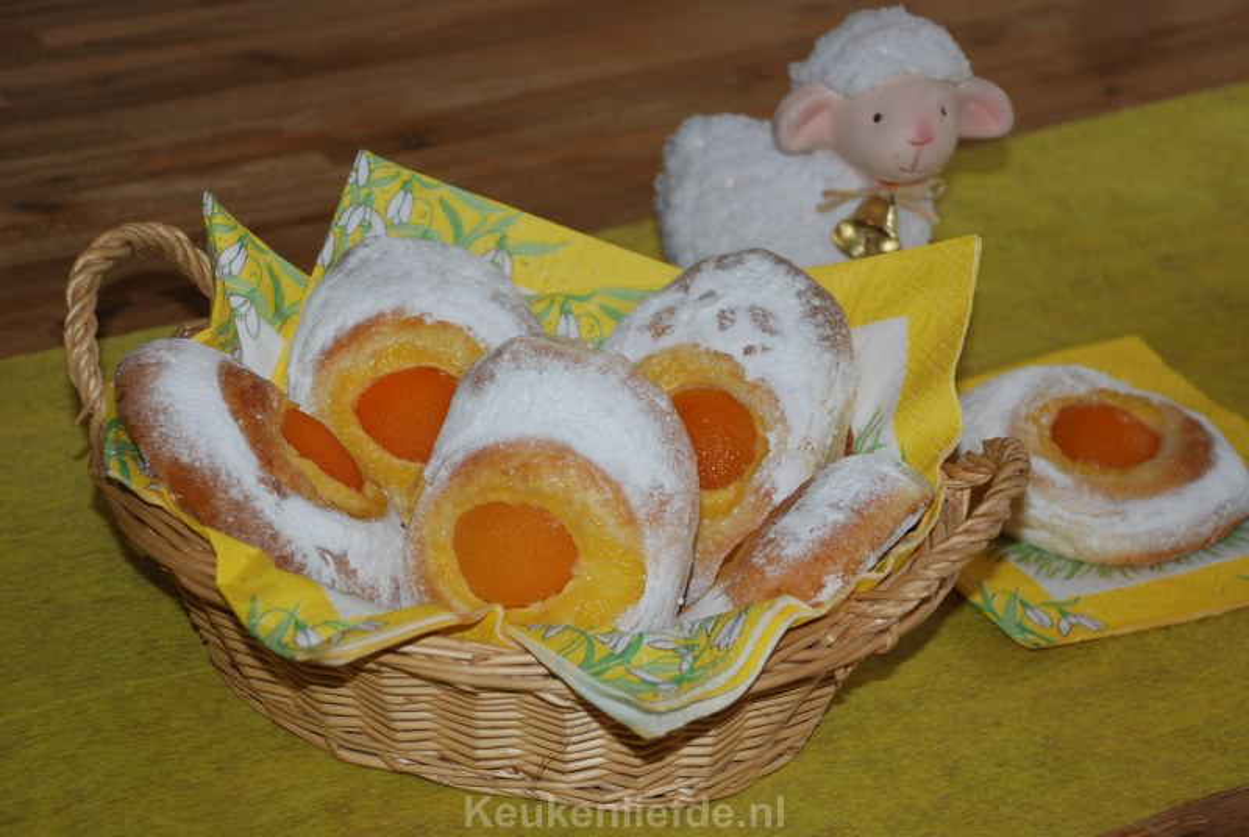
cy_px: 418
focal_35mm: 87
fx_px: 3023
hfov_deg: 23.3
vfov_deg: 15.8
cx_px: 624
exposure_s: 1/60
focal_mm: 58
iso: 160
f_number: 5.3
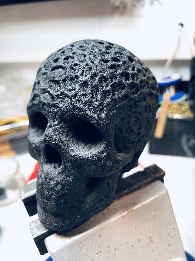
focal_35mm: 28
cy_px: 130
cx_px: 98
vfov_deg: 63.4
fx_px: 210
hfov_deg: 49.7
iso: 64
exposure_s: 1/17
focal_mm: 3.99
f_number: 1.8
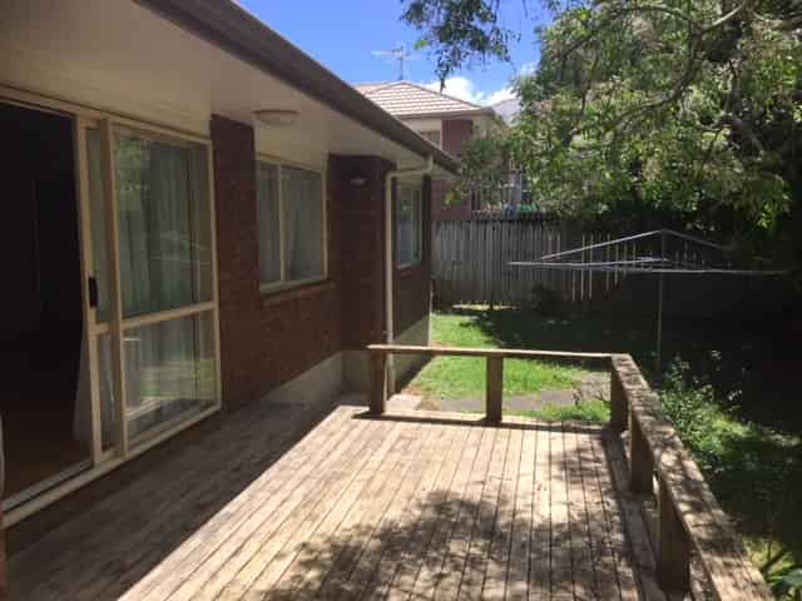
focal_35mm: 29
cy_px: 300
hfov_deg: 61.7
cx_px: 401
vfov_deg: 48.2
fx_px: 672
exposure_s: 1/1163
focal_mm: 4.15
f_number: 2.2
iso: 32
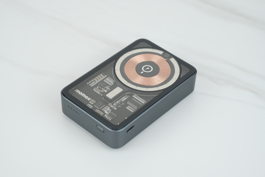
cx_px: 132
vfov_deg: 16.3
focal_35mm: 84
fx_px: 618
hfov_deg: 24.2
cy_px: 88
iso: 320
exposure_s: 1/80
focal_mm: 56
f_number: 4
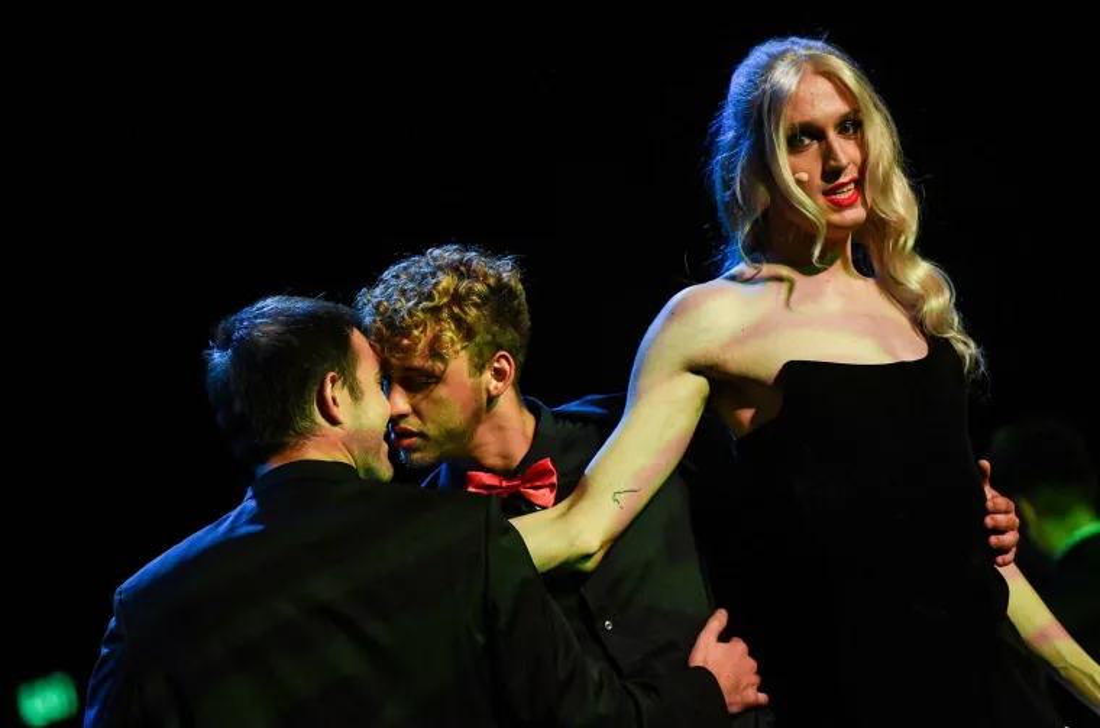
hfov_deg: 10.3
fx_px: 6097
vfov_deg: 6.8
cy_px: 364
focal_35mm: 200
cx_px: 550
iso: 2000
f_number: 2.8
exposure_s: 1/500
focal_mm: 200
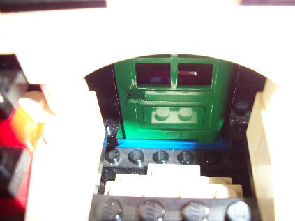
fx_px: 298
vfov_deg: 40.7
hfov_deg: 52.6
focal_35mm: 35
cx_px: 148
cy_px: 110
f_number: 3.1
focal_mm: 6.3
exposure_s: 1/30
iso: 80
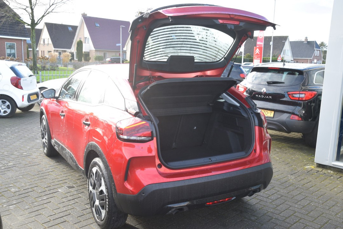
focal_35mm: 38
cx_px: 172
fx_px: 357
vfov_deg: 35.5
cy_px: 114
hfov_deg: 51.3
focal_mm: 25
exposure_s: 1/160
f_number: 6.3
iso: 400
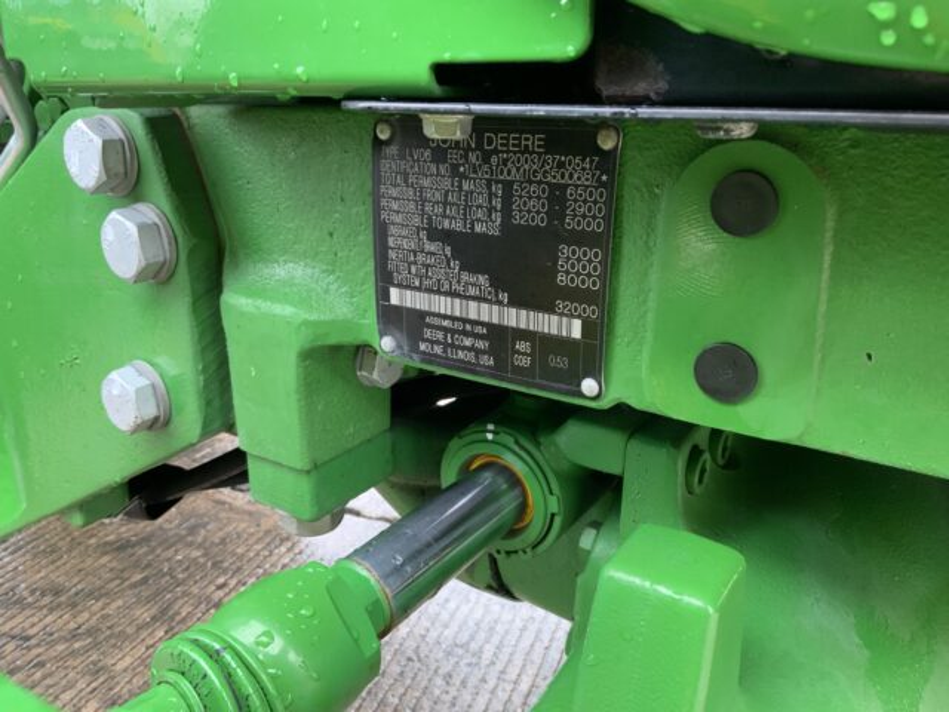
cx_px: 474
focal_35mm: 29
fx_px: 795
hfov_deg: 61.7
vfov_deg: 48.2
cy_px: 356
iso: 80
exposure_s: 1/60
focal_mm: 3
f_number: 1.8
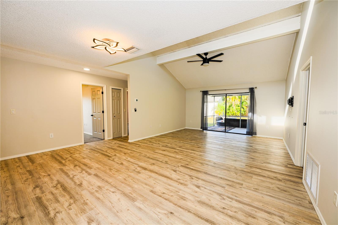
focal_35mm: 14
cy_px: 112
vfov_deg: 81.2
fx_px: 131
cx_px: 169
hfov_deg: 104.3
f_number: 4
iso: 2800
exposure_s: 1/60
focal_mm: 14
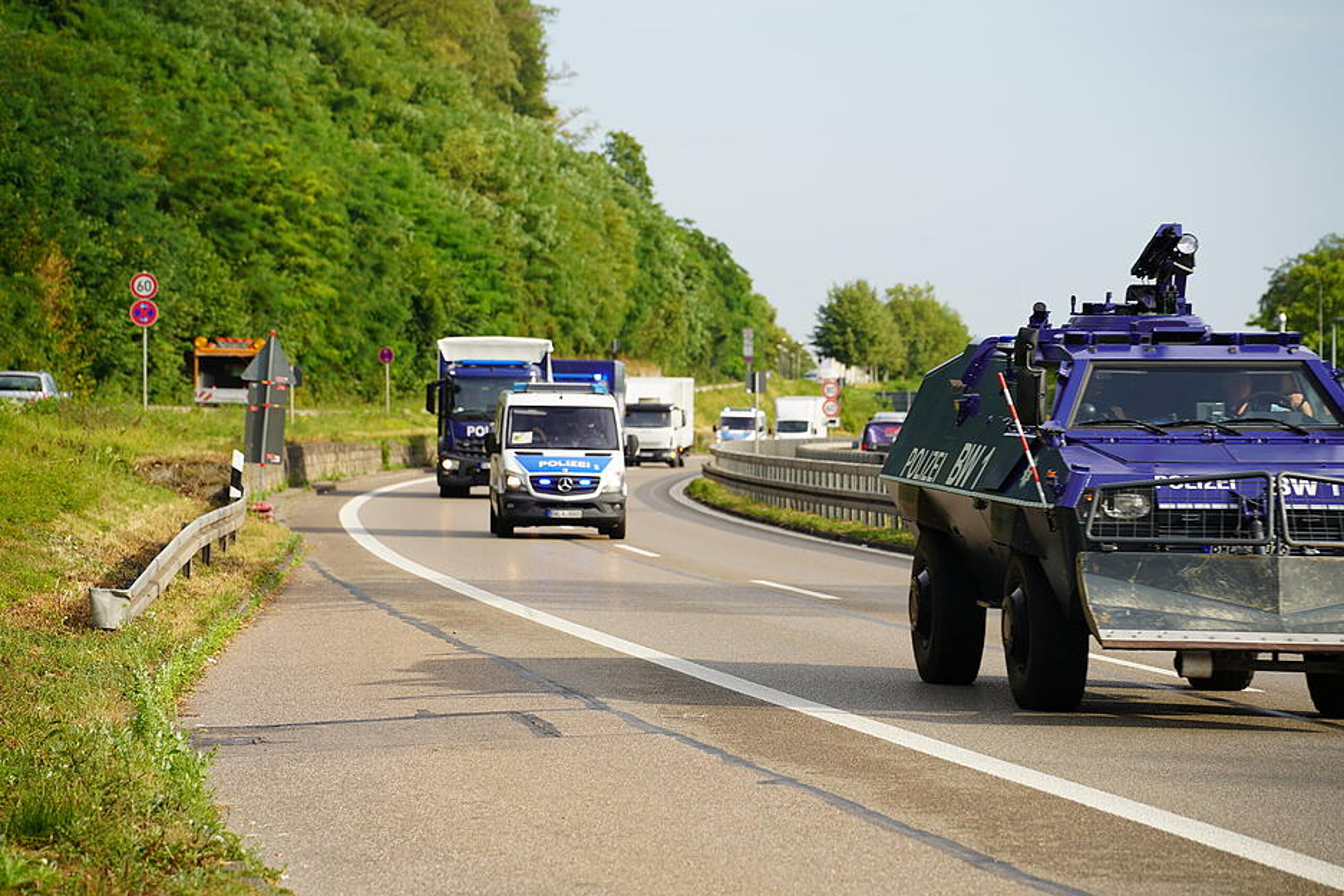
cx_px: 672
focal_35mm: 150
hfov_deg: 13.7
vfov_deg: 9.2
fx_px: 5600
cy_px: 448
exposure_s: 1/320
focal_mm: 150
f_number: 5
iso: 100
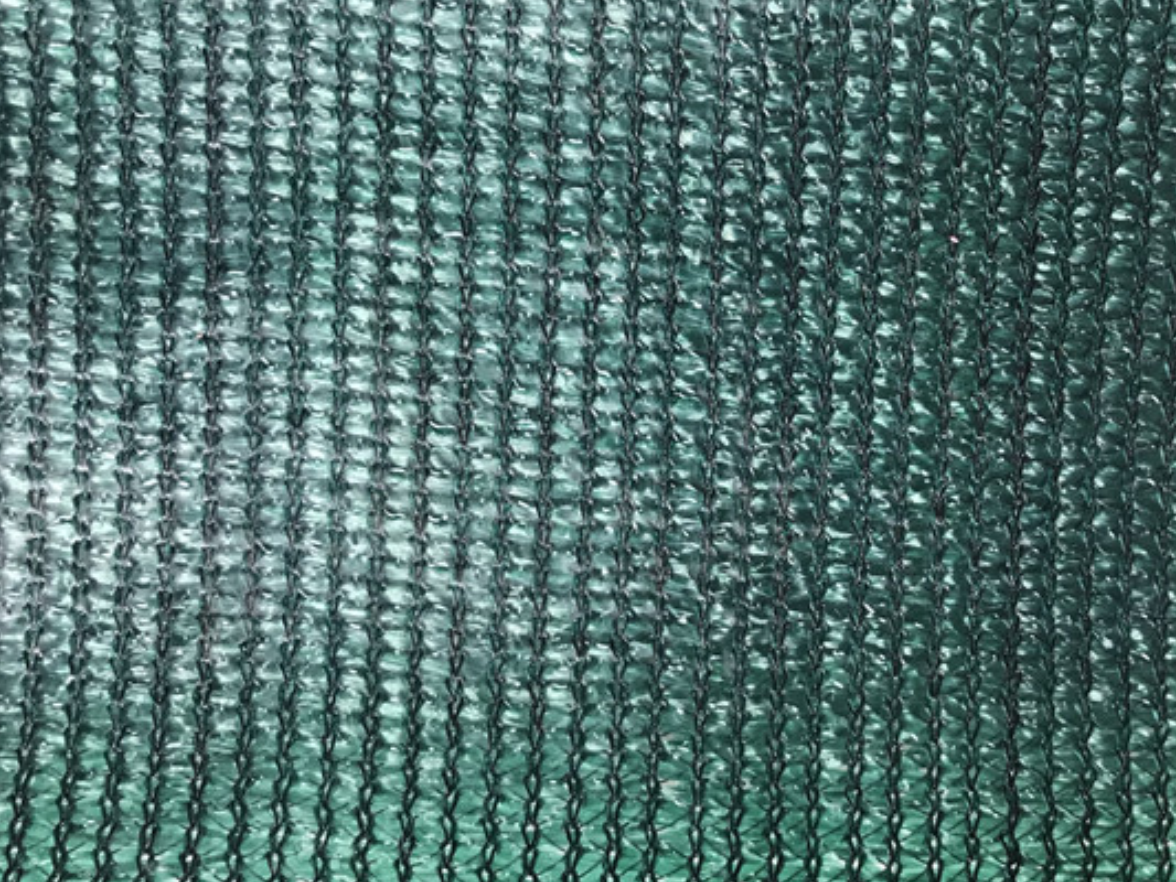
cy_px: 370
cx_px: 847
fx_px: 1427
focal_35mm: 42
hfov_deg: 43.7
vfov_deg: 34.3
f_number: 1.8
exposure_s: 1/33
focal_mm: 3.99
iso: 32
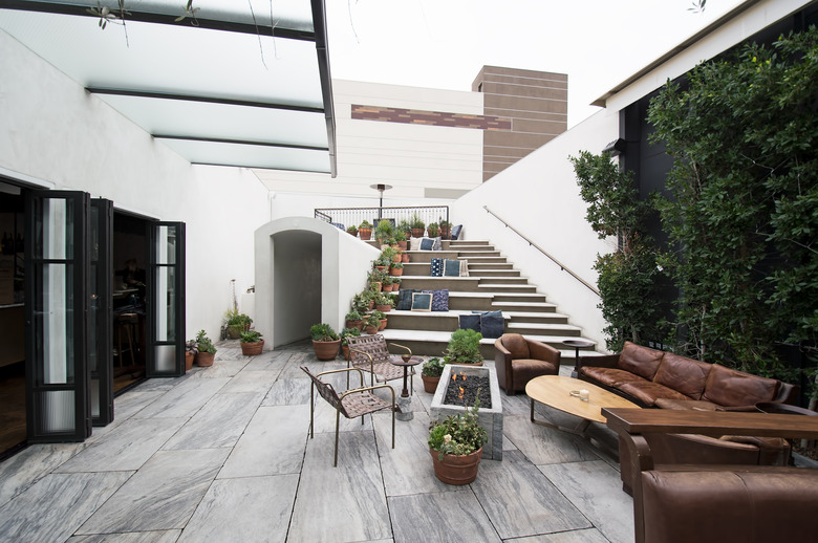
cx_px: 409
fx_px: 340
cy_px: 272
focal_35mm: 15
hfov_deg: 100.5
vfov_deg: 77.2
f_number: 5.6
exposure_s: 1/125
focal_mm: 10
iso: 160
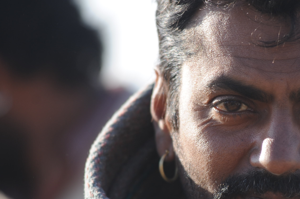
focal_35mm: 375
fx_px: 3123
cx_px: 211
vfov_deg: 3.7
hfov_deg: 5.5
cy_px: 145
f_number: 4
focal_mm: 200
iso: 200
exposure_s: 1/640
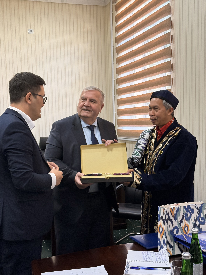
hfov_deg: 30.3
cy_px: 138
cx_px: 103
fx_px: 381
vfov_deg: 39.7
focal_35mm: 48
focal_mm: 6.76
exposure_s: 1/60
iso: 160
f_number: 1.78
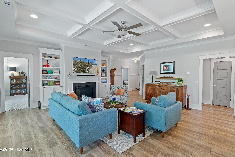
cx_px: 118
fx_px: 104
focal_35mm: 16
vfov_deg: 73.7
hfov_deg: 96.7
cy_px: 78
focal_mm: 11
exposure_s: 1/2
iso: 100
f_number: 4.8
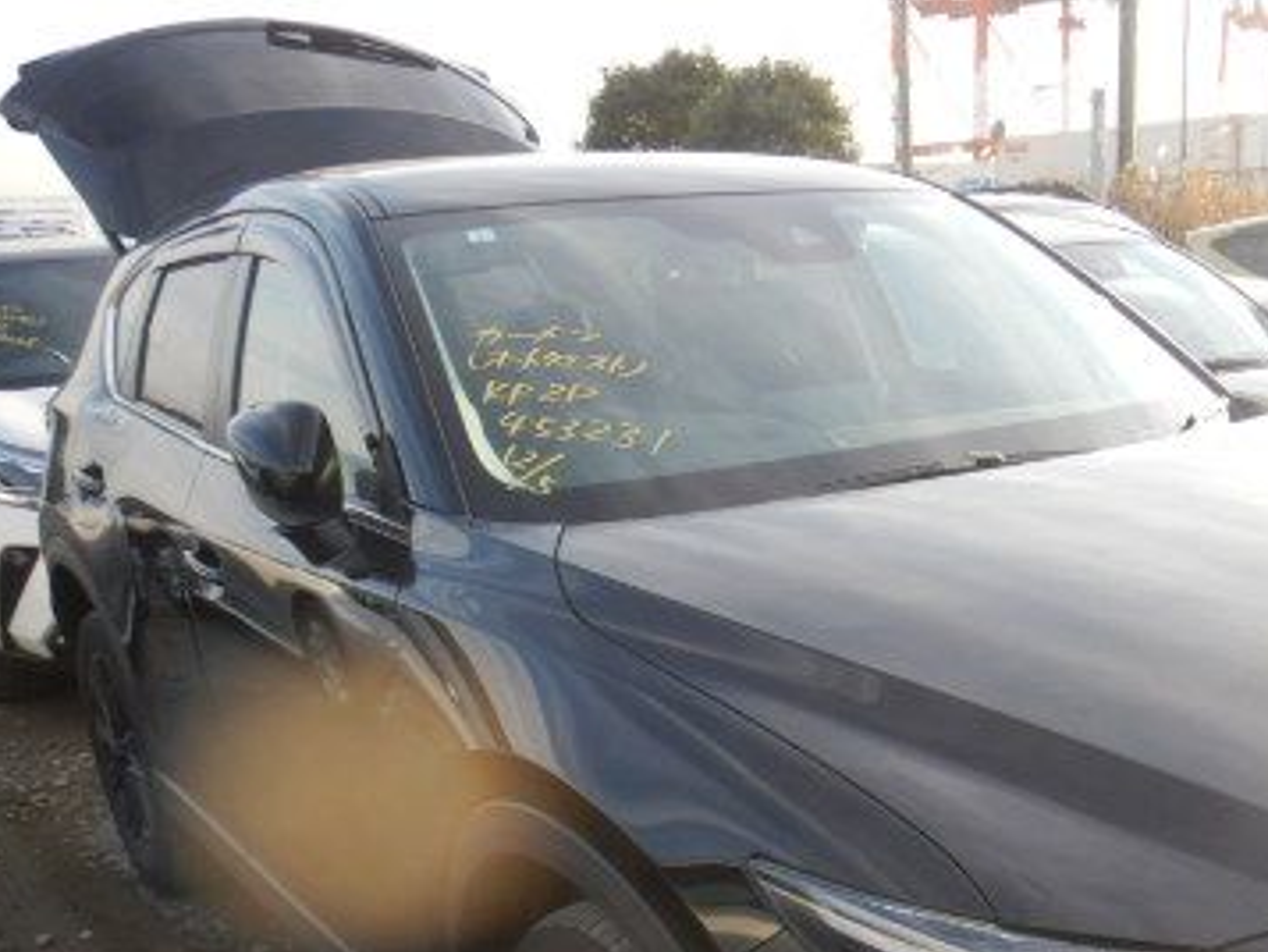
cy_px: 792
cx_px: 945
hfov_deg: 42.5
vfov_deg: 32.5
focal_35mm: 43
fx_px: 1576
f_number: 2.8
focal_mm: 4.3
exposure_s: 1/400
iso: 125
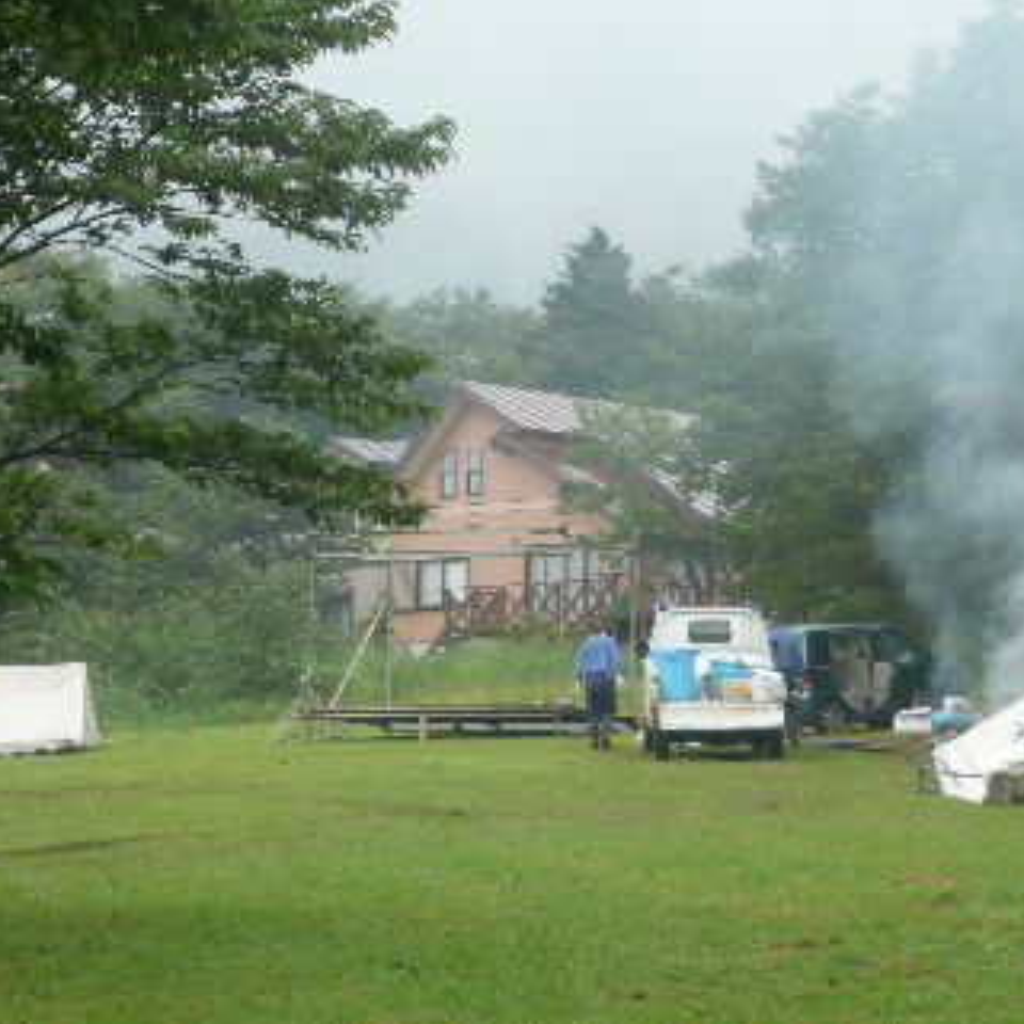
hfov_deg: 11.5
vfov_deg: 11.5
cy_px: 512
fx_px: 5087
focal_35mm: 152
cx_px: 570
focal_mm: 20.9
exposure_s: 1/100
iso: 100
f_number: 4.7
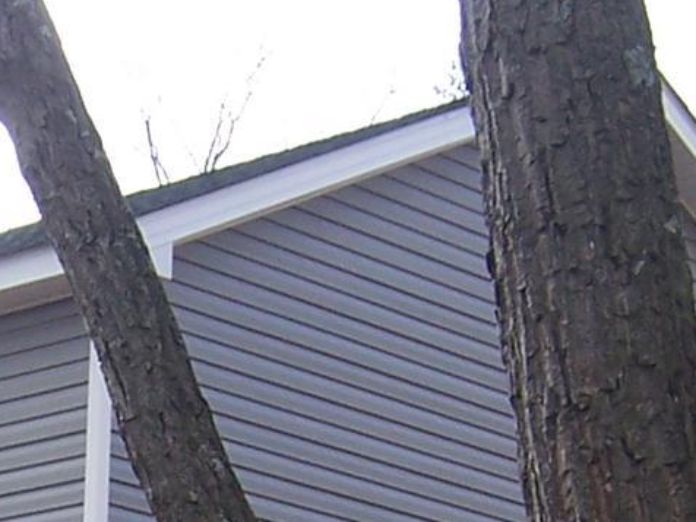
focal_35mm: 142
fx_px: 2855
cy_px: 914
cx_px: -118
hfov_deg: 13.5
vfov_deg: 9.9
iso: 80
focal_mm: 5.5
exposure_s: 1/250
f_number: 3.4
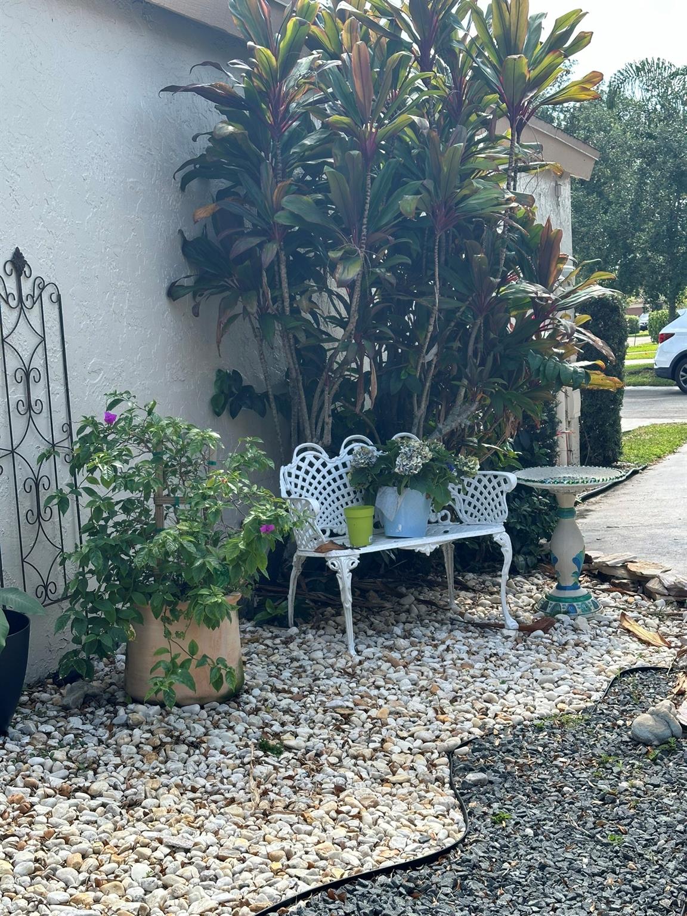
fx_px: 1270
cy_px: 458
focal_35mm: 48
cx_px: 344
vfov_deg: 39.7
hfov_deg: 30.3
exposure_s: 1/880
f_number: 1.78
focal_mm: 6.86
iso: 64
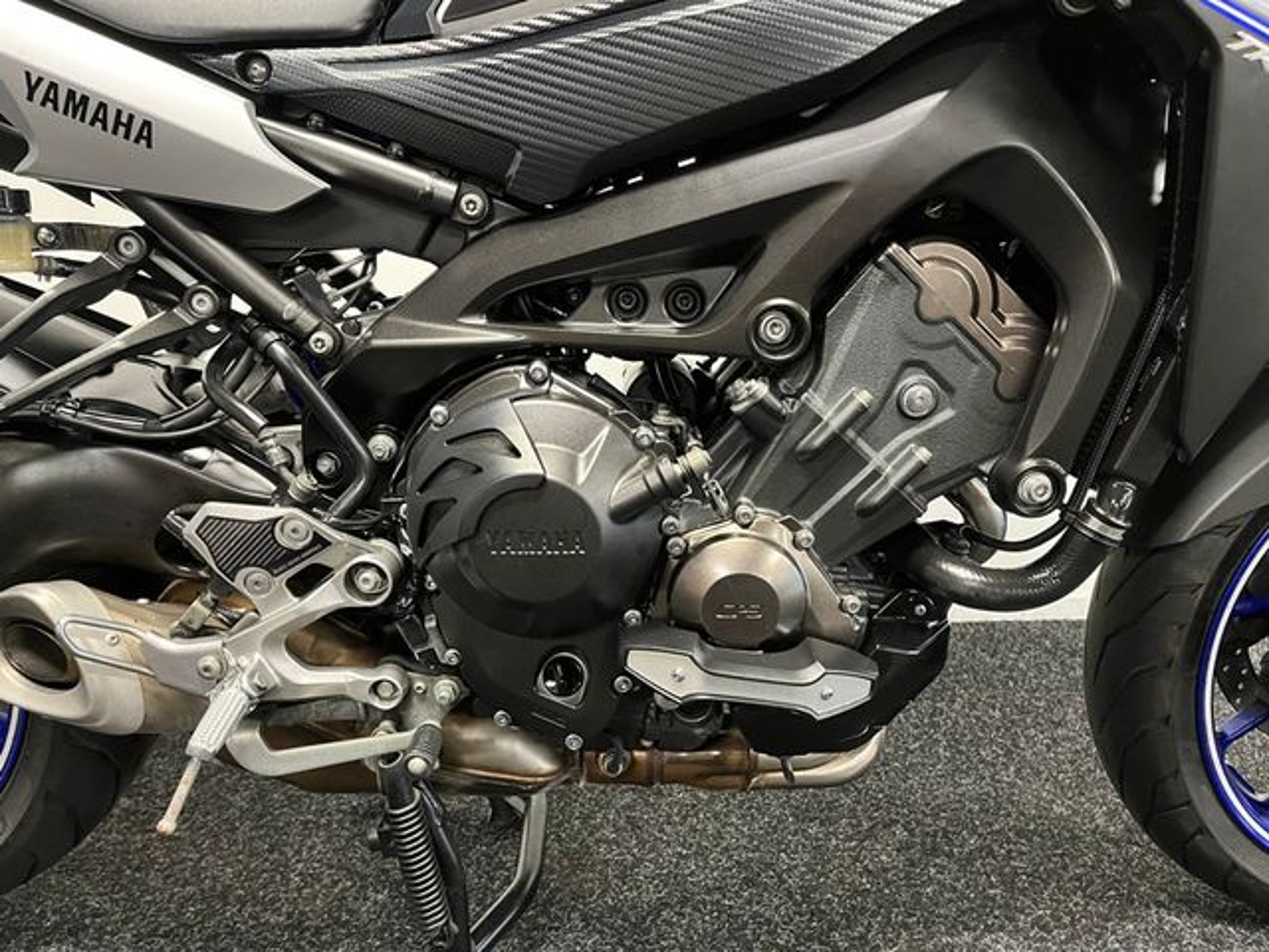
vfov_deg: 53.1
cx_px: 634
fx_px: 953
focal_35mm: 26
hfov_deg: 67.3
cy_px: 476
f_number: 1.6
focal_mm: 5.1
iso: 500
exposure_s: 1/33
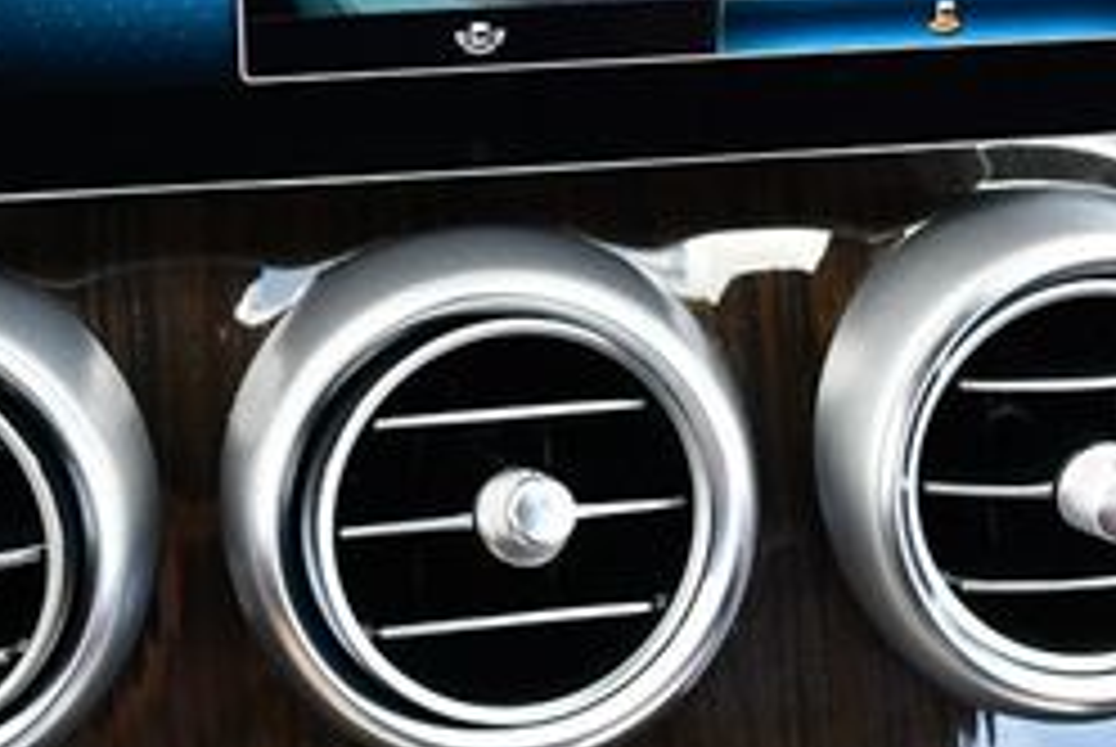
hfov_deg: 21.8
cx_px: 328
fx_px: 2886
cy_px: 270
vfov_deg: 14.7
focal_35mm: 93
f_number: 3.5
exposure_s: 1/250
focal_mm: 18
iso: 800
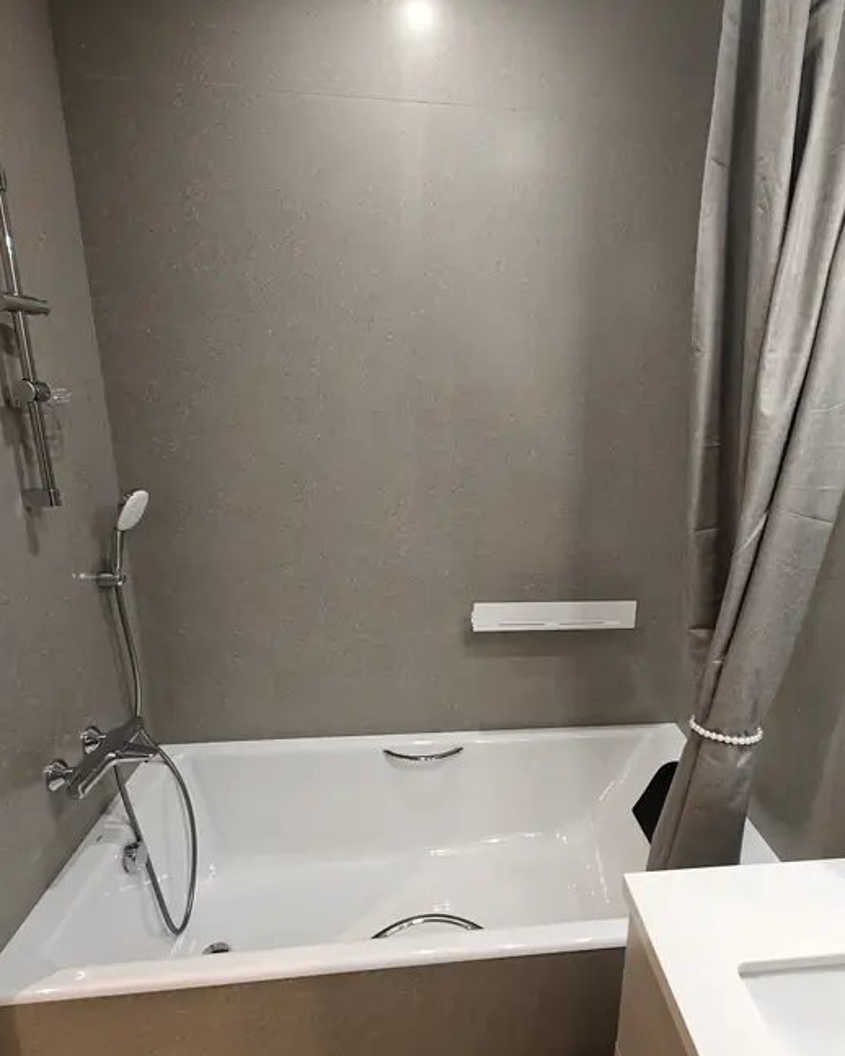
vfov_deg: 83.2
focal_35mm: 19
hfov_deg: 70.4
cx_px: 493
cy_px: 548
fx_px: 594
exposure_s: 1/50
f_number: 2.2
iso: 250
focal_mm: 2.62
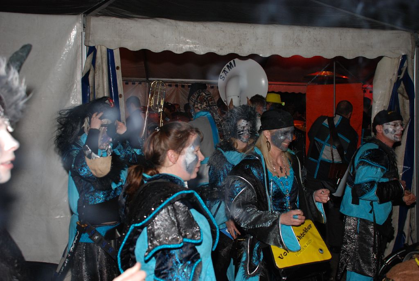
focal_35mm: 36
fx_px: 419
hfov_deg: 53.1
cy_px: 140
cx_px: 210
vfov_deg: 37.0
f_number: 4
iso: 200
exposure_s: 1/60
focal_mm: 24
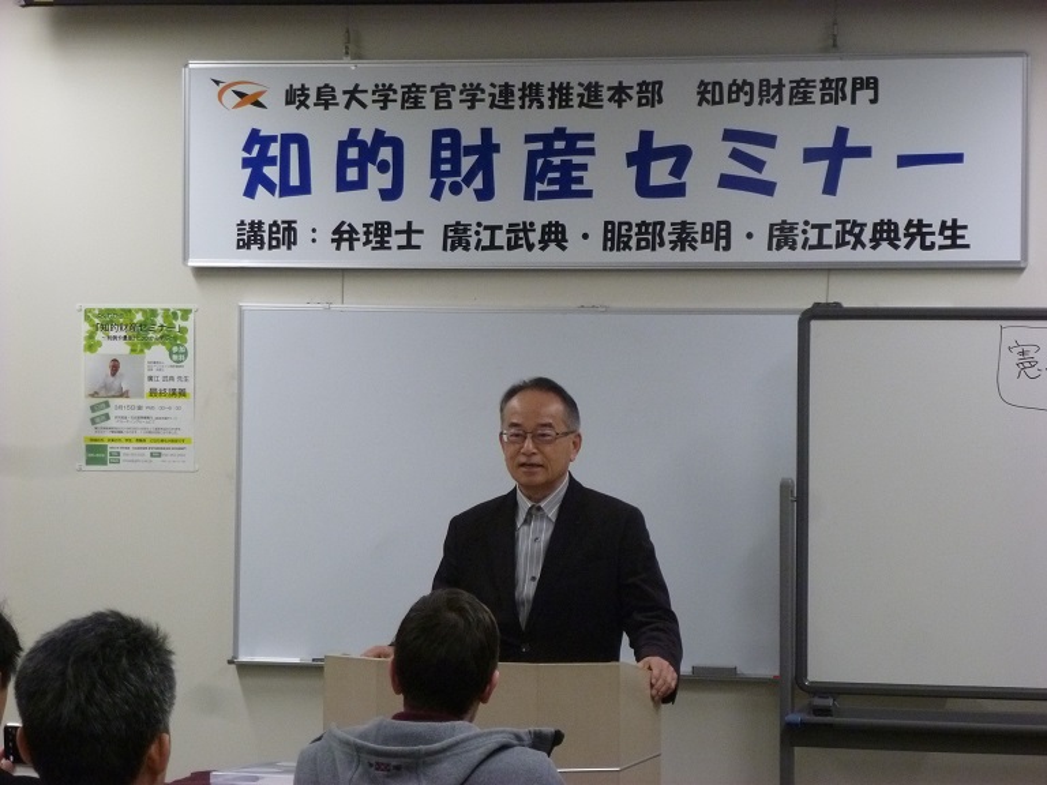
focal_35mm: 131
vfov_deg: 11.3
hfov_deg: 15.1
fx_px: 3962
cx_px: 524
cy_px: 392
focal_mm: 23.4
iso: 400
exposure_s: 1/40
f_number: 5.2
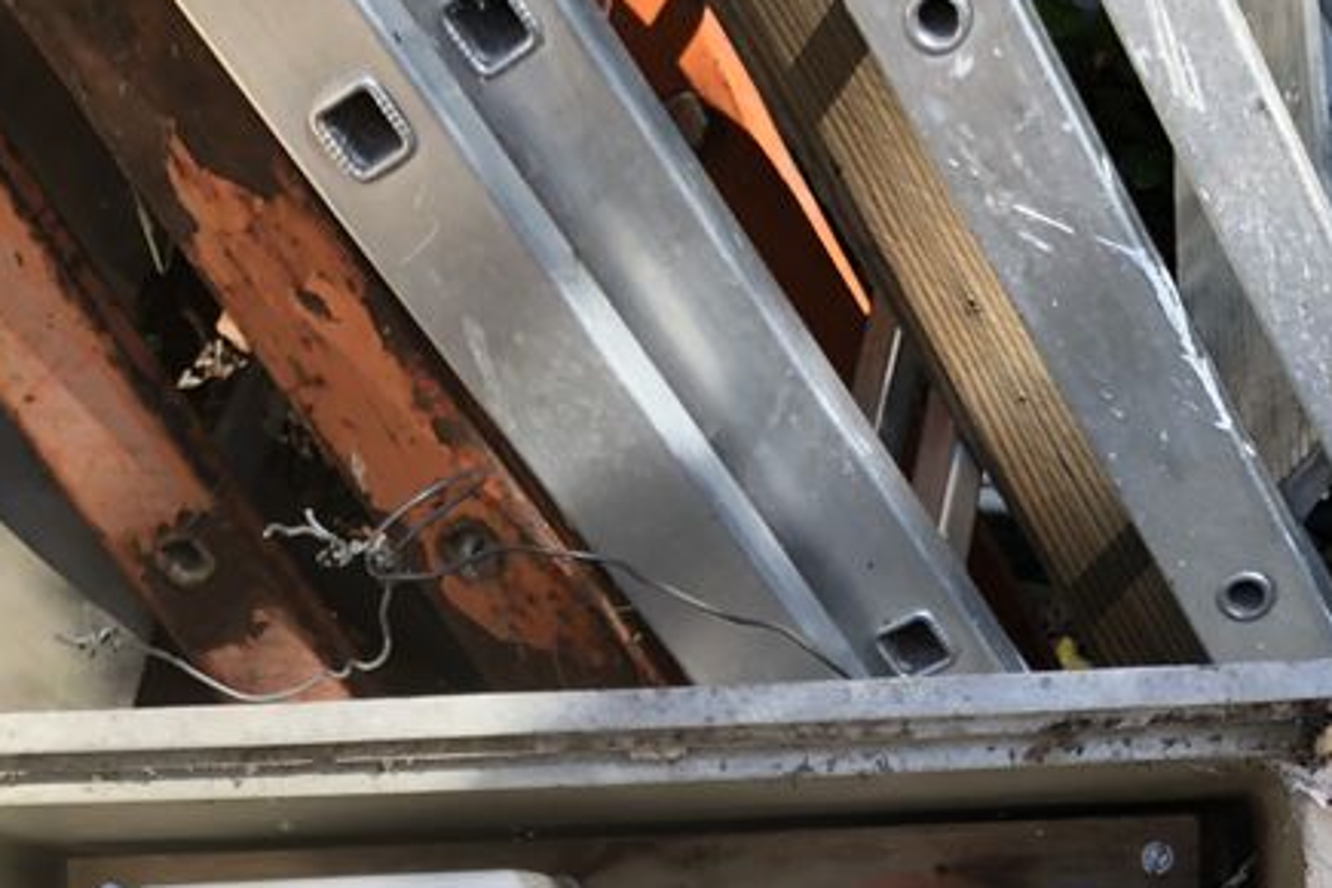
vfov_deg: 17.5
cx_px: 677
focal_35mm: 67
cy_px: 1470
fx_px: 2479
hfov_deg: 30.1
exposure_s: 1/120
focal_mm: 3.99
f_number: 1.8
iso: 20
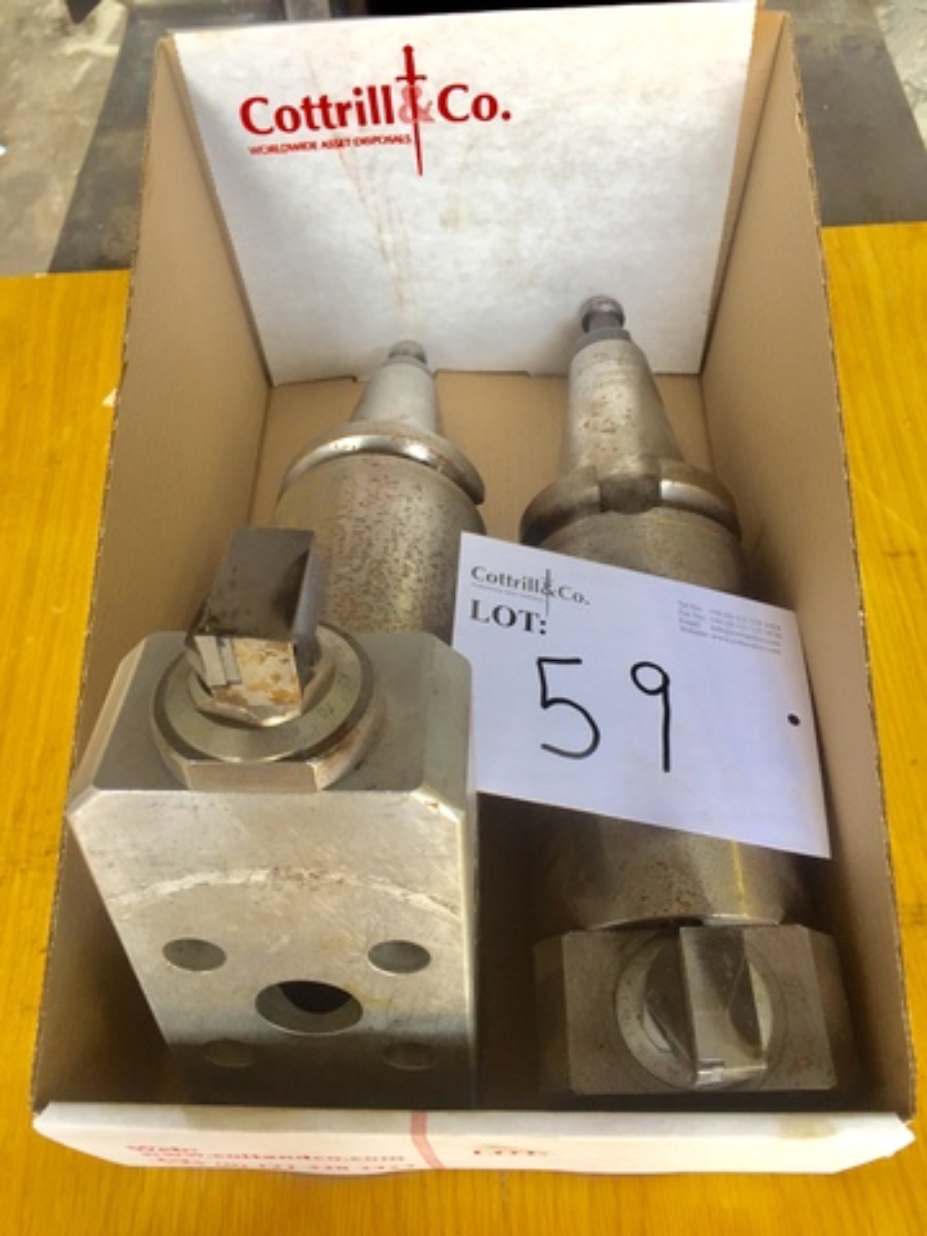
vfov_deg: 61.7
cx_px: 464
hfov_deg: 48.2
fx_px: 1035
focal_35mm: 29
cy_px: 618
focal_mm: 4.15
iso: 40
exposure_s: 1/100
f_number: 2.2
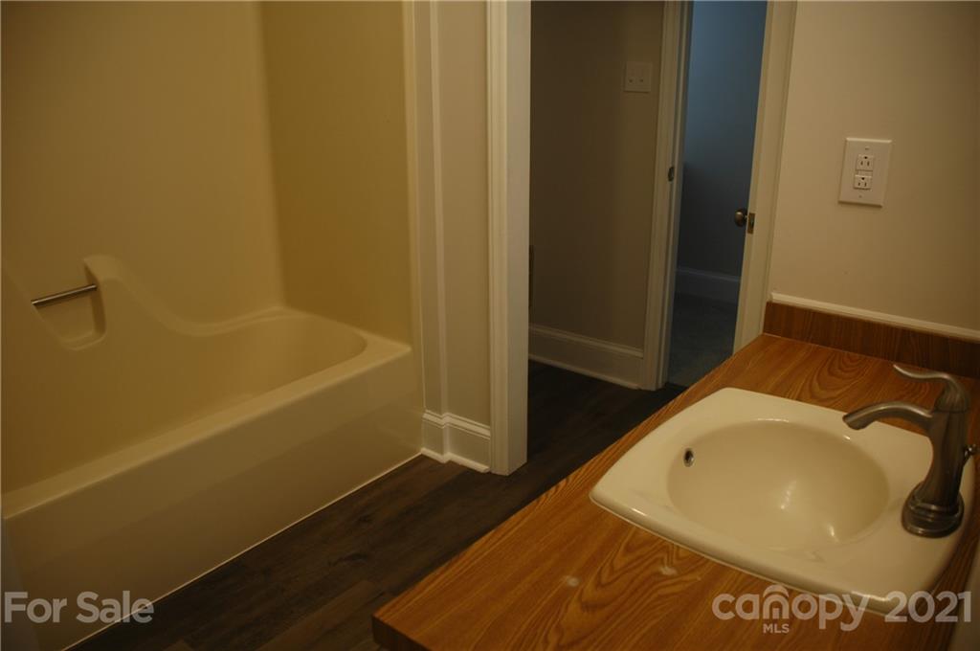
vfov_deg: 43.5
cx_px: 490
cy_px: 326
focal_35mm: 30
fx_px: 816
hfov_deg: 62.0
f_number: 3.8
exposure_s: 1/40
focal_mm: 20
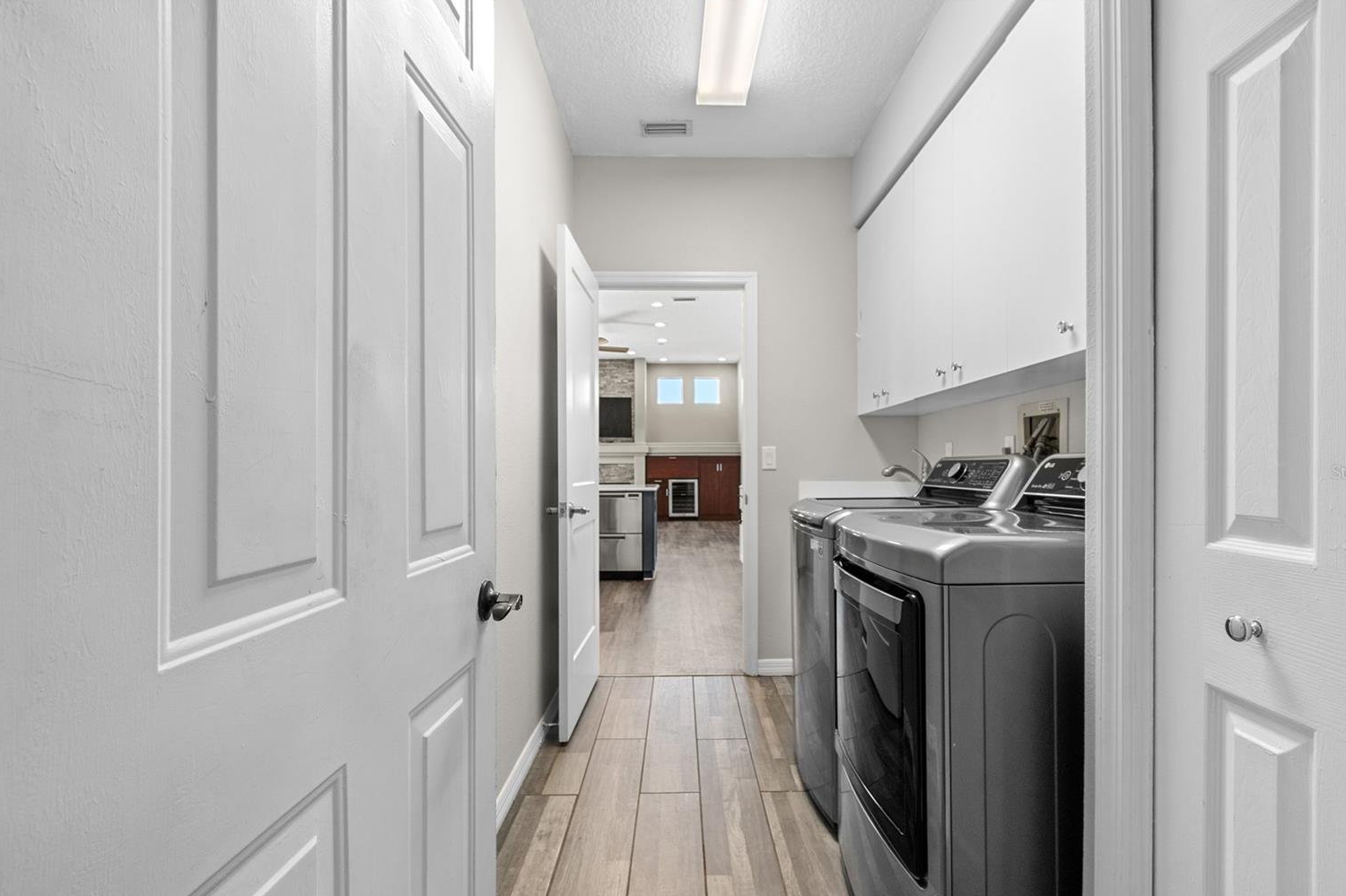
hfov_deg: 96.7
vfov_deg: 73.7
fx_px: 598
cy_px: 472
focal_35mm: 16
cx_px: 694
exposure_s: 1/6
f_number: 7.1
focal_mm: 10
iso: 100
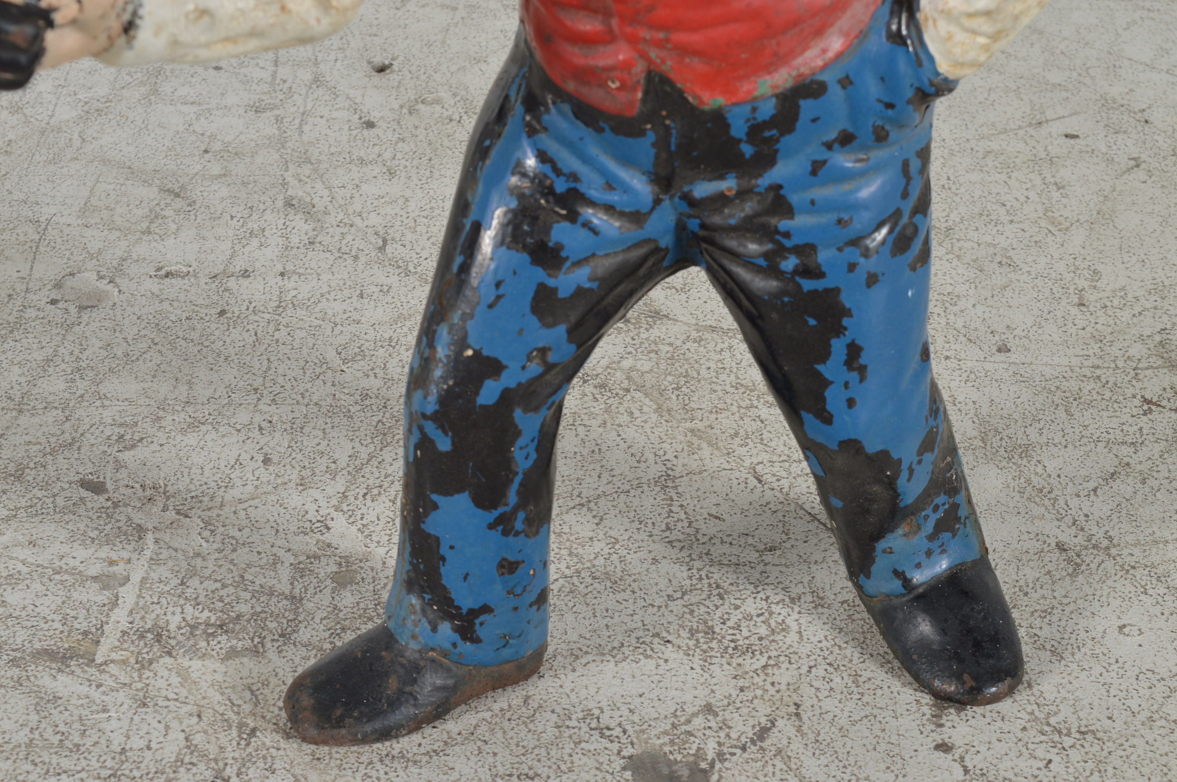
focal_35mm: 82
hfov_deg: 24.6
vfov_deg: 16.5
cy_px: 391
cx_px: 588
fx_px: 2695
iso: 100
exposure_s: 1/125
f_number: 11
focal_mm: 55
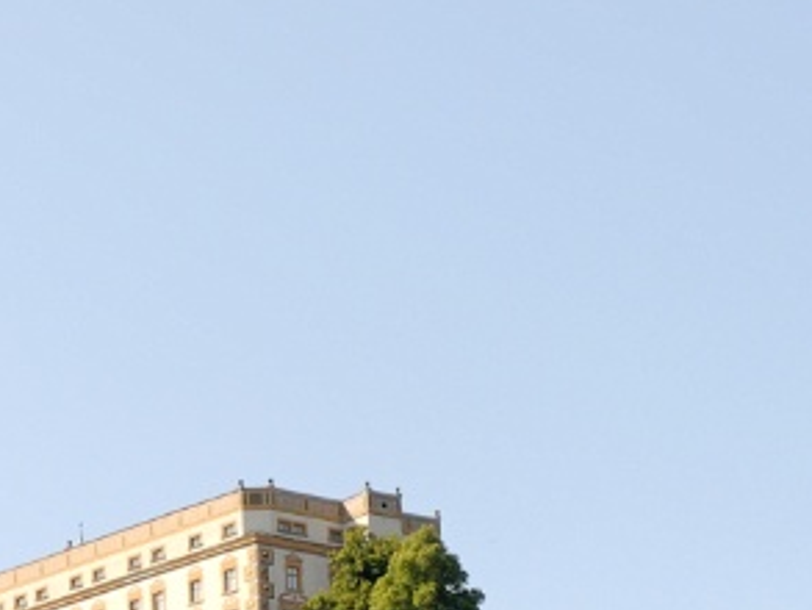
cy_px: 1104
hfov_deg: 12.4
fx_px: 3661
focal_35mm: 156
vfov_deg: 9.1
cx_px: -80
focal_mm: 24
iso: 100
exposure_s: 1/160
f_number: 8
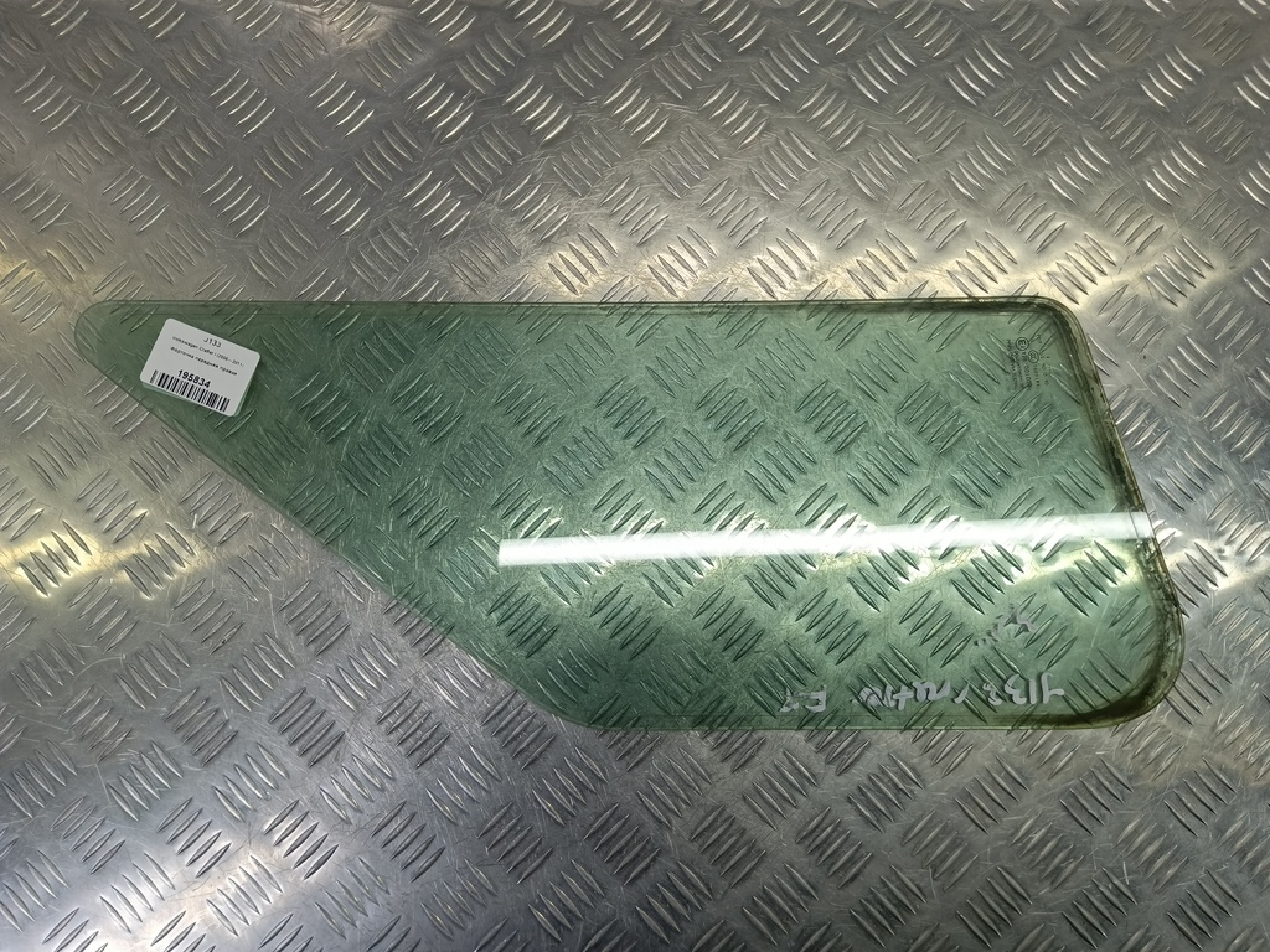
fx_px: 844
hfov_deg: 73.9
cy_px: 476
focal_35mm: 23
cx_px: 635
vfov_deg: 58.9
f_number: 1.6
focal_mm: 4.11
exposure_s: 1/100
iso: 130
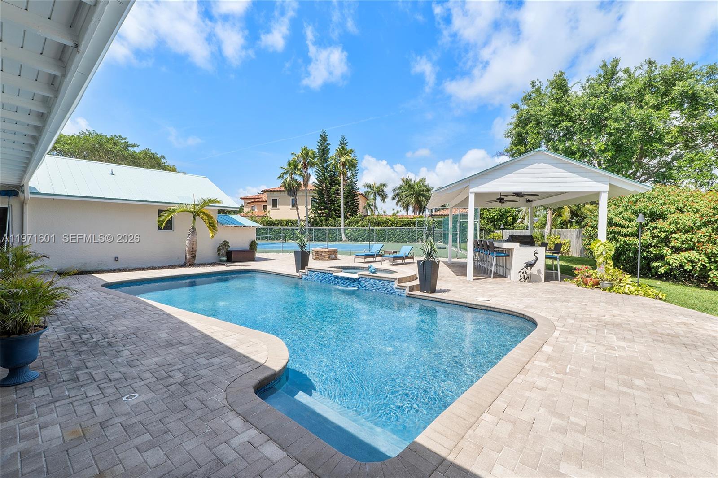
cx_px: 359
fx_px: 299
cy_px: 239
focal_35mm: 15
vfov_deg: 77.3
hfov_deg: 100.4
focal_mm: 10
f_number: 11
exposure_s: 1/160
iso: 100
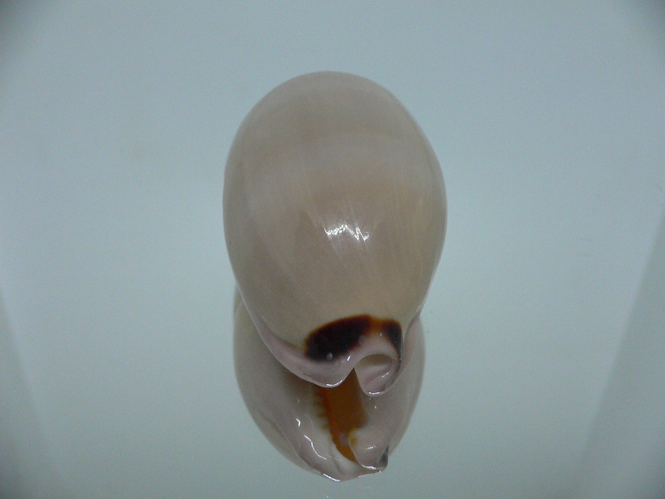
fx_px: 672
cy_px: 250
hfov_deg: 52.6
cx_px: 332
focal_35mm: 35
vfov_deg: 40.7
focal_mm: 4.6
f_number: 2.8
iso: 200
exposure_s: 1/60
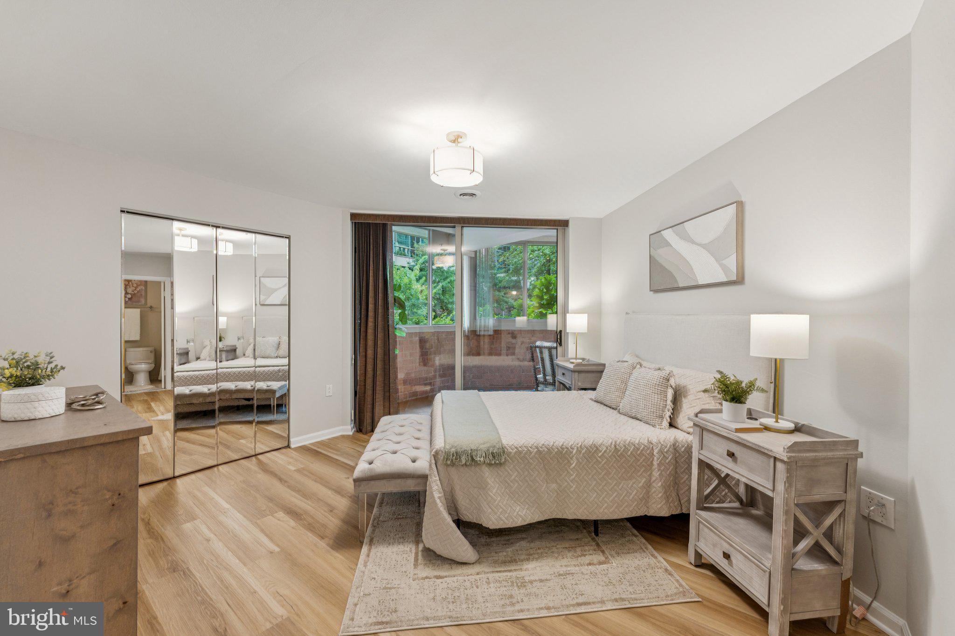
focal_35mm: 14
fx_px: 371
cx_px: 478
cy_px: 318
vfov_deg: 81.2
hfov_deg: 104.3
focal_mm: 14
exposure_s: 1/5
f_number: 8
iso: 200
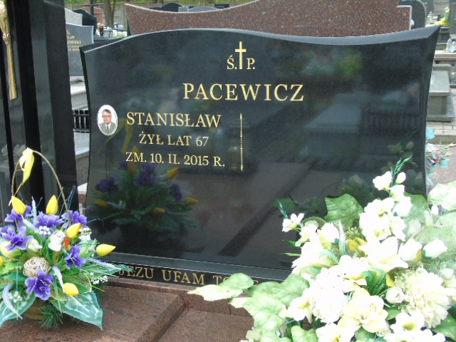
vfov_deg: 31.5
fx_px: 606
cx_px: 228
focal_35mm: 46
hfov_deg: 41.2
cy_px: 171
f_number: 4.1
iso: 80
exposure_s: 1/100
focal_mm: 8.2
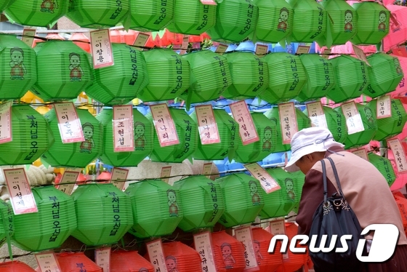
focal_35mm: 70
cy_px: 136
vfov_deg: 19.5
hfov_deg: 28.8
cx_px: 204
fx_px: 792
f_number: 14
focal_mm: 70
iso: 1600
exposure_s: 1/25
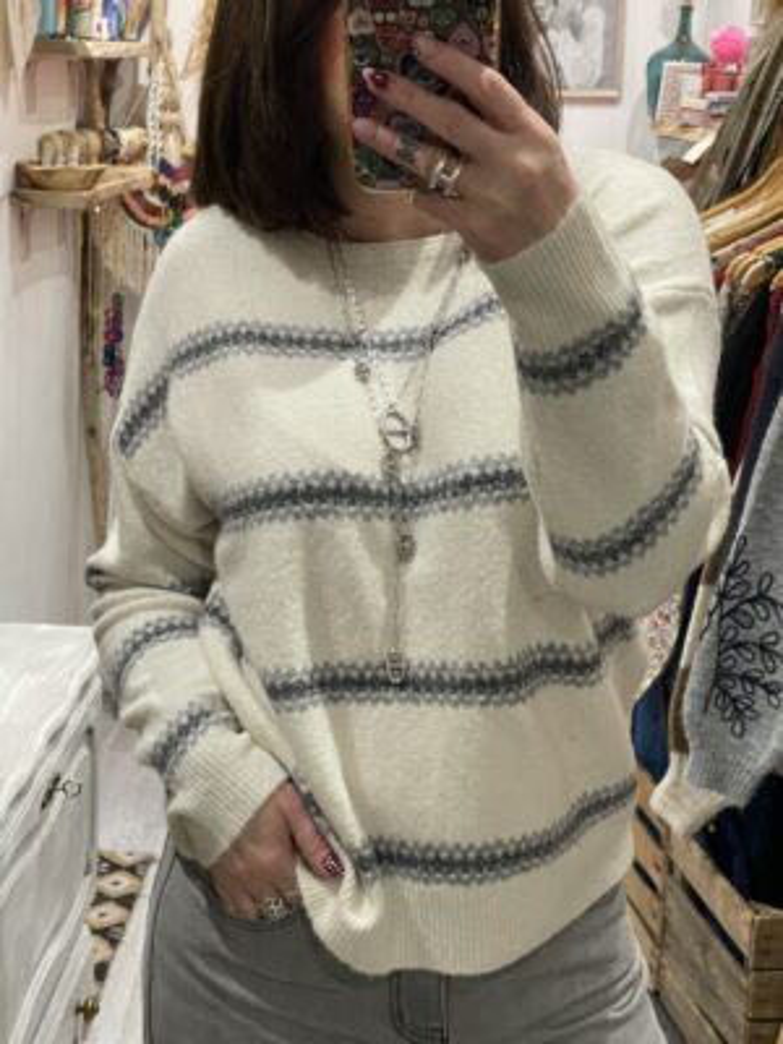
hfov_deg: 22.9
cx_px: 392
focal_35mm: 64
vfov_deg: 30.3
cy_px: 522
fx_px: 1930
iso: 200
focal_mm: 7.5
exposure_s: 1/50
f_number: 2.2
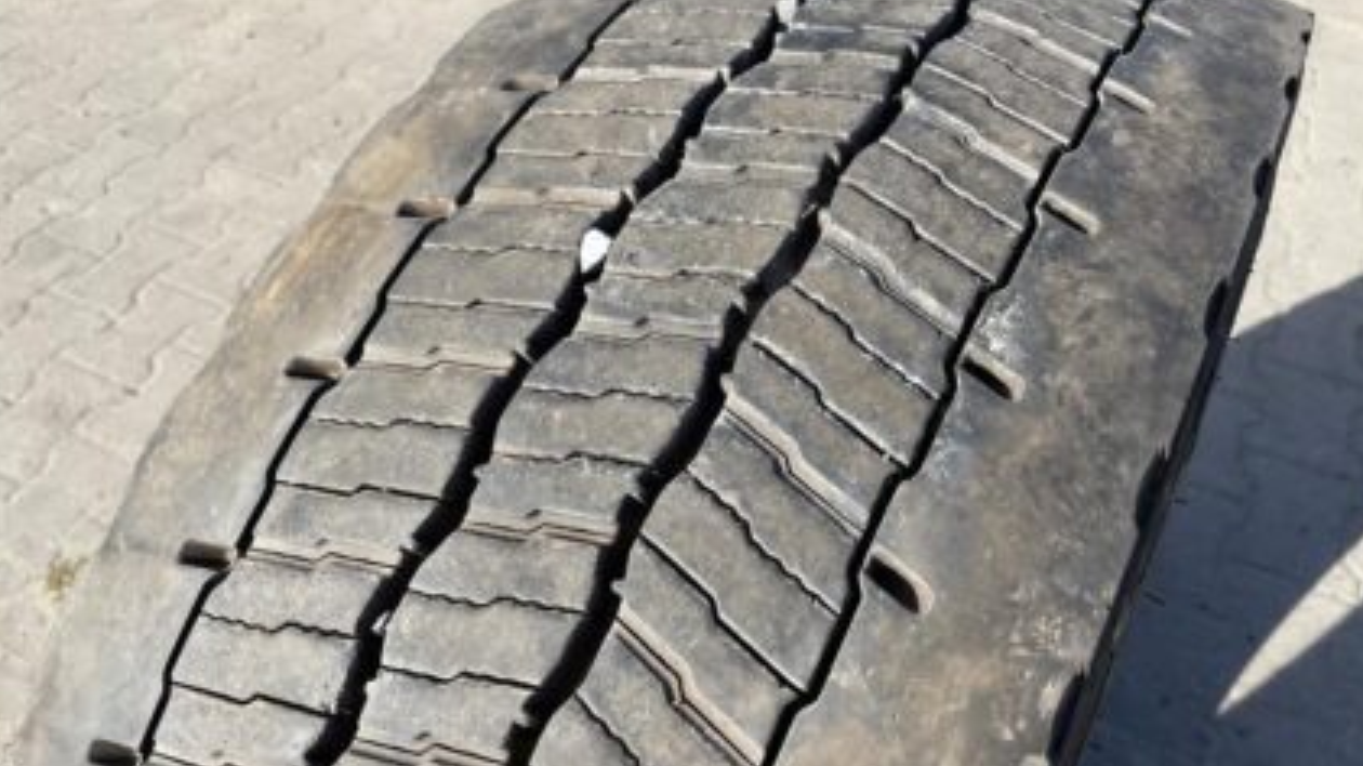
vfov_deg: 40.1
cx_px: 694
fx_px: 1048
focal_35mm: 29
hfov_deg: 66.1
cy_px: 329
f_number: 1.6
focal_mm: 4.2
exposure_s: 1/1276
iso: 32
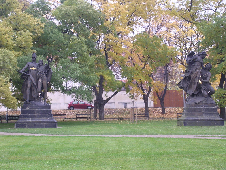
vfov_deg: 14.1
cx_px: 113
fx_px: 686
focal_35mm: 105
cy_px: 85
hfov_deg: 18.7
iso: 100
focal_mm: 15.9
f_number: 4.6
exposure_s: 1/36.6
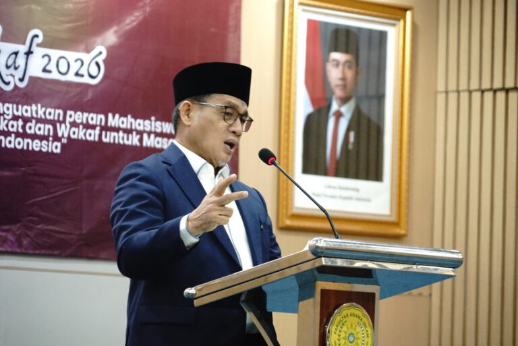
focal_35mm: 191
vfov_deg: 7.2
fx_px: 2750
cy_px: 173
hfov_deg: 10.8
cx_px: 259
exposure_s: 1/125
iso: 8000
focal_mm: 191
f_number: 6.3
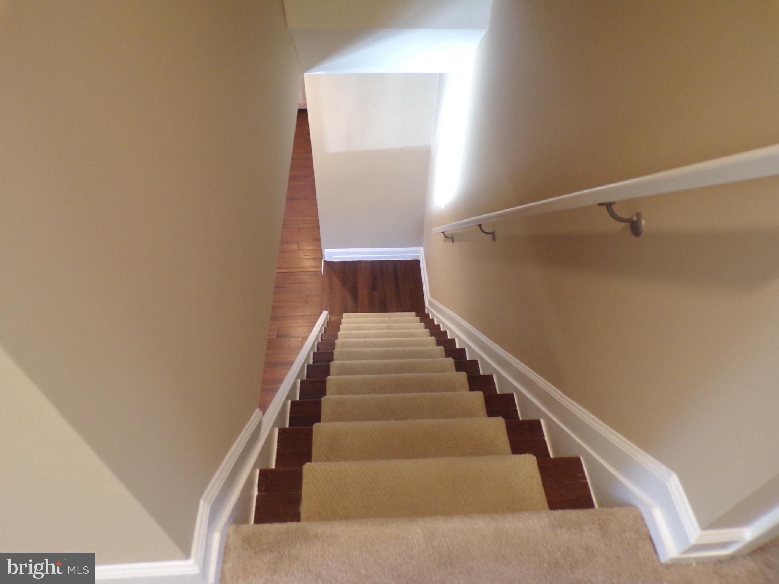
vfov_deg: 56.8
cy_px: 292
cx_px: 390
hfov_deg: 71.6
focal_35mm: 24
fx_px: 540
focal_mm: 4.3
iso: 296
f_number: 3
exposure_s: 1/17
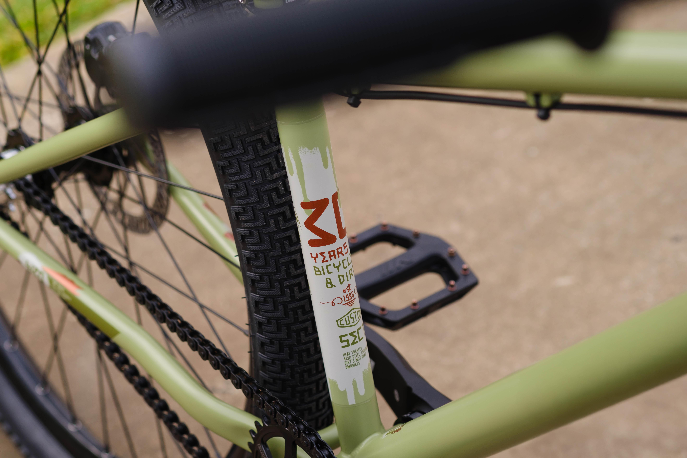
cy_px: 249
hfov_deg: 20.8
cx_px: 336
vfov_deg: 14.0
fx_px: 1870
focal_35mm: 98
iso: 125
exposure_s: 1/500
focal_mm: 60
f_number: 3.6
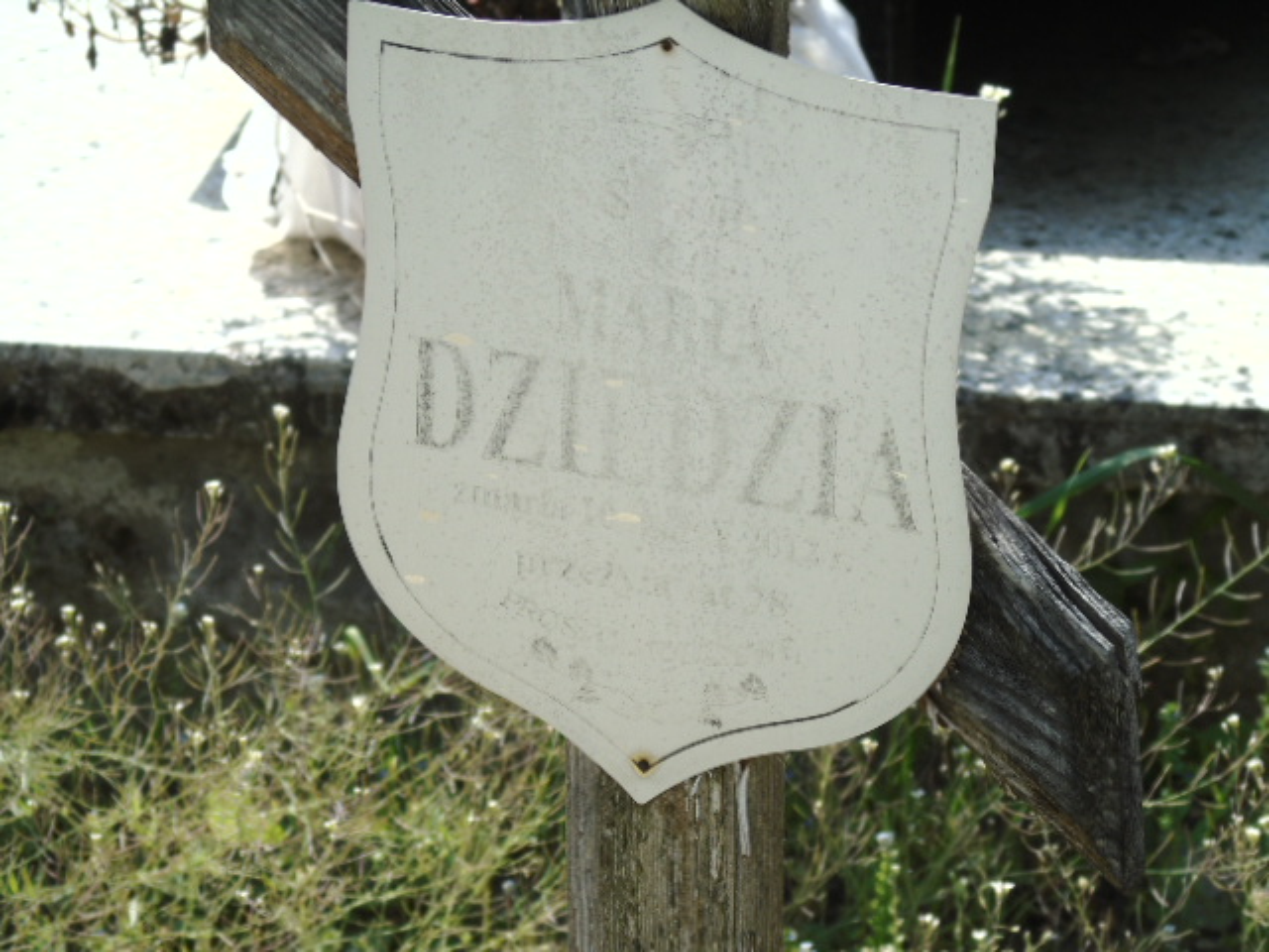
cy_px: 476
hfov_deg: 8.1
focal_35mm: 243
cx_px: 634
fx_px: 8908
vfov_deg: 6.1
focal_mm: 43
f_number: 4.8
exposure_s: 1/320
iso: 80
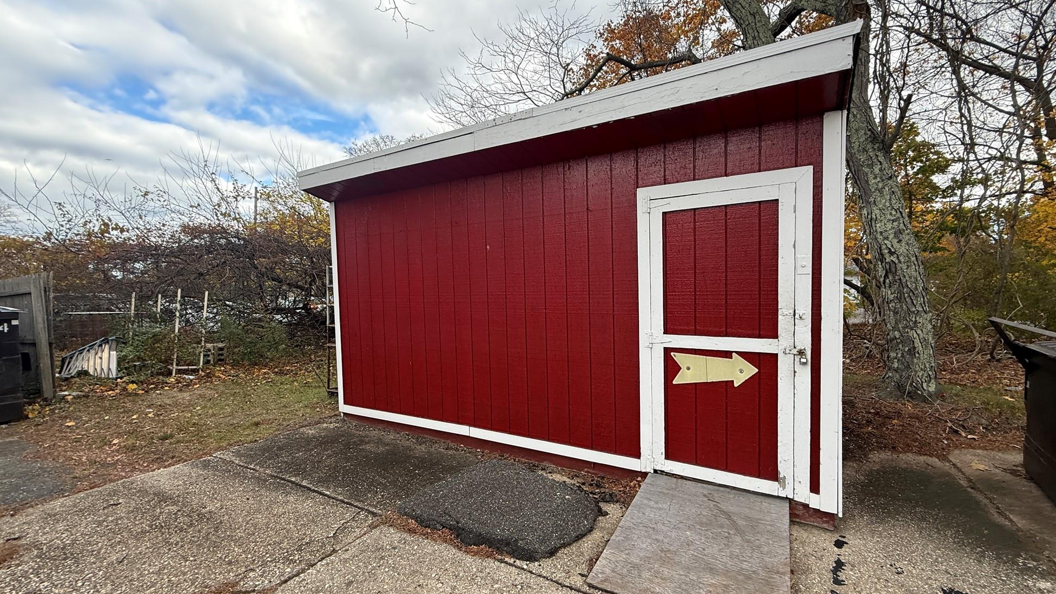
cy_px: 311
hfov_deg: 99.3
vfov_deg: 67.0
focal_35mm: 16
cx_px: 546
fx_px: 448
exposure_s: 1/261
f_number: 2.2
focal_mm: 2.22
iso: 64
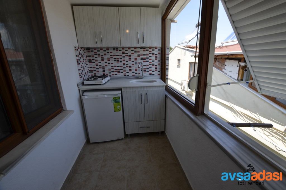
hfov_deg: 100.5
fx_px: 119
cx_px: 143
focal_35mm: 15
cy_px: 95
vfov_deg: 77.1
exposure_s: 1/125
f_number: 6.7
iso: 100
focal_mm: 10
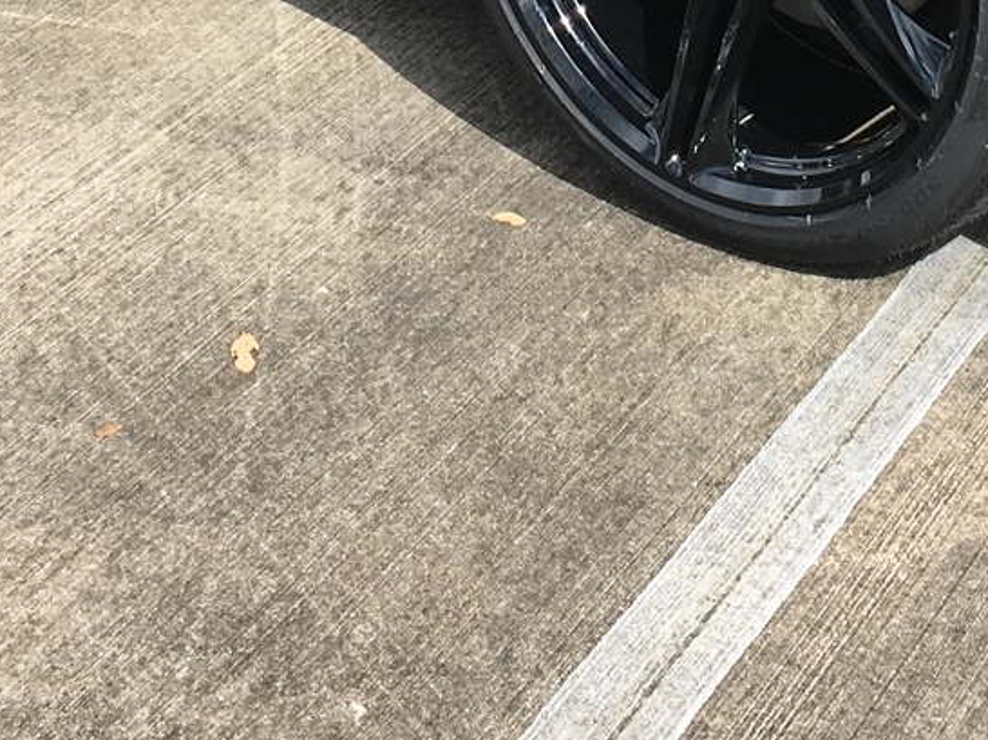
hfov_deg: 19.2
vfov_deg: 13.5
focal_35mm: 102
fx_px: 2910
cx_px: 626
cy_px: -434
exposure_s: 1/1012
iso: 25
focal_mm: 4.15
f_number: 2.2
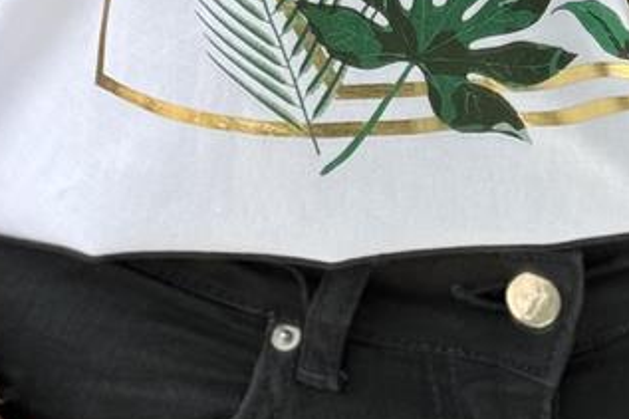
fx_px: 3667
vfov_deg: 6.5
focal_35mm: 210
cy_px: -72
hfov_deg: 9.8
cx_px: 488
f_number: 1.78
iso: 64
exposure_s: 1/430
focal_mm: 6.76
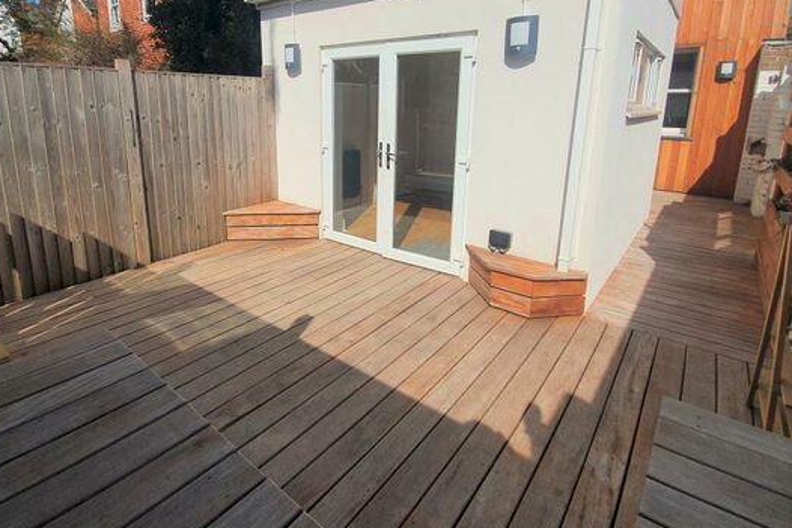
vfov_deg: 66.3
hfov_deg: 89.8
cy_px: 195
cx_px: 361
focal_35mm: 18
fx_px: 396
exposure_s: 1/2120
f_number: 2.2
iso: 50
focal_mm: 1.8
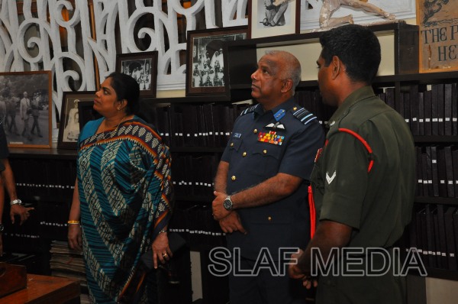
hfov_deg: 38.9
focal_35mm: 51
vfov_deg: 26.4
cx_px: 229
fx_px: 648
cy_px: 152
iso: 1000
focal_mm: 34
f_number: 8
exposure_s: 1/125
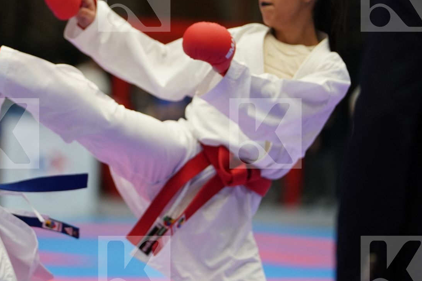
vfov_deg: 5.3
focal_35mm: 261
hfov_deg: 7.9
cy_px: 134
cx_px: 134
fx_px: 3058
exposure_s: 1/1000
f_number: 2.8
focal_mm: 158
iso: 2000
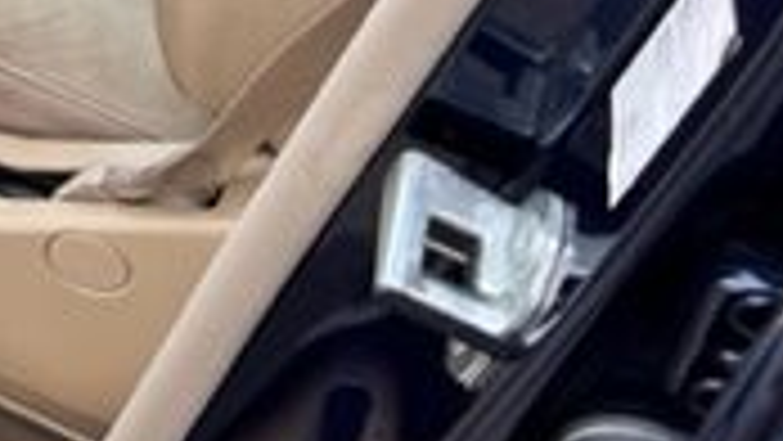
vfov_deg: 10.5
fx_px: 2160
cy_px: -508
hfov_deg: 17.6
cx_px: -513
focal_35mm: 104
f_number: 1.5
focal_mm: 5.7
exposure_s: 1/646
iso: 50
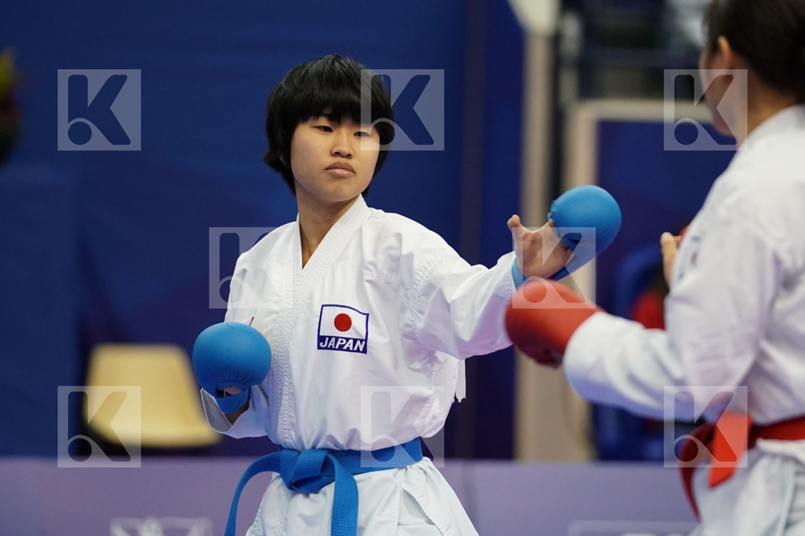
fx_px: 6059
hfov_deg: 7.6
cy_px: 268
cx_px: 402
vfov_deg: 5.1
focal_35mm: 271
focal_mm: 181
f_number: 2.8
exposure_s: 1/1000
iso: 3200
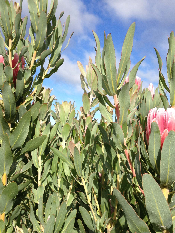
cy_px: 137
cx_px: 91
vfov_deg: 41.1
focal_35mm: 46
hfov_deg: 31.5
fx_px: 310
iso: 50
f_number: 2.4
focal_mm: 4.28
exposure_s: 1/1577
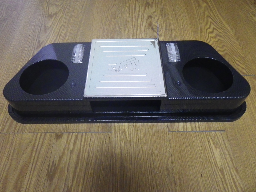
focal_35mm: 28
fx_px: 207
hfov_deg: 63.4
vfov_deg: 49.7
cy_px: 96
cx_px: 128
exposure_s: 1/50
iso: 800
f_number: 3.5
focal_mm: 5
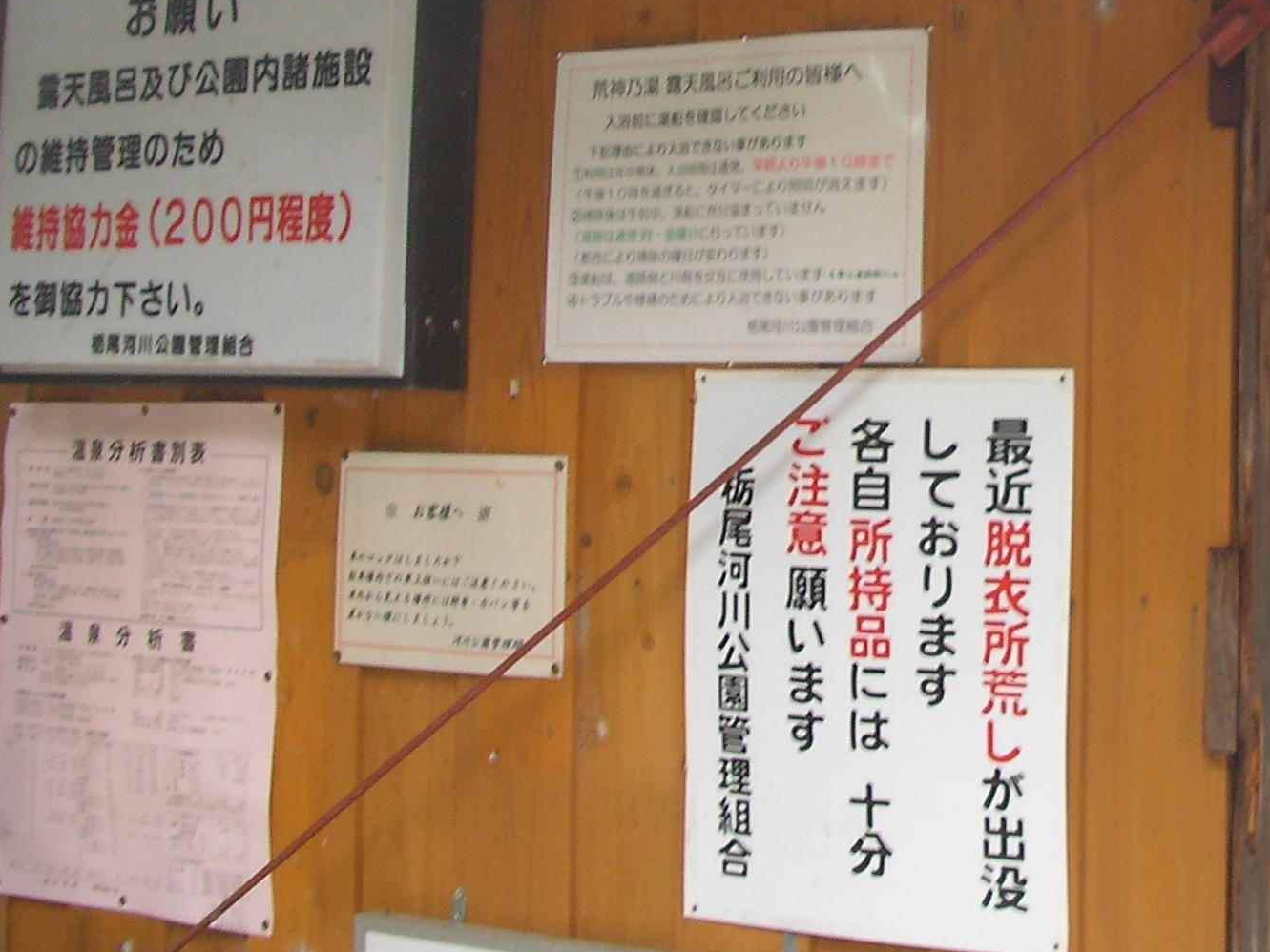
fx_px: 2715
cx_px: 1174
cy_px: 76
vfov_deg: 19.5
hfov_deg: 25.4
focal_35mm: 74
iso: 50
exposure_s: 1/75.3
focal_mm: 6.3
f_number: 3.5
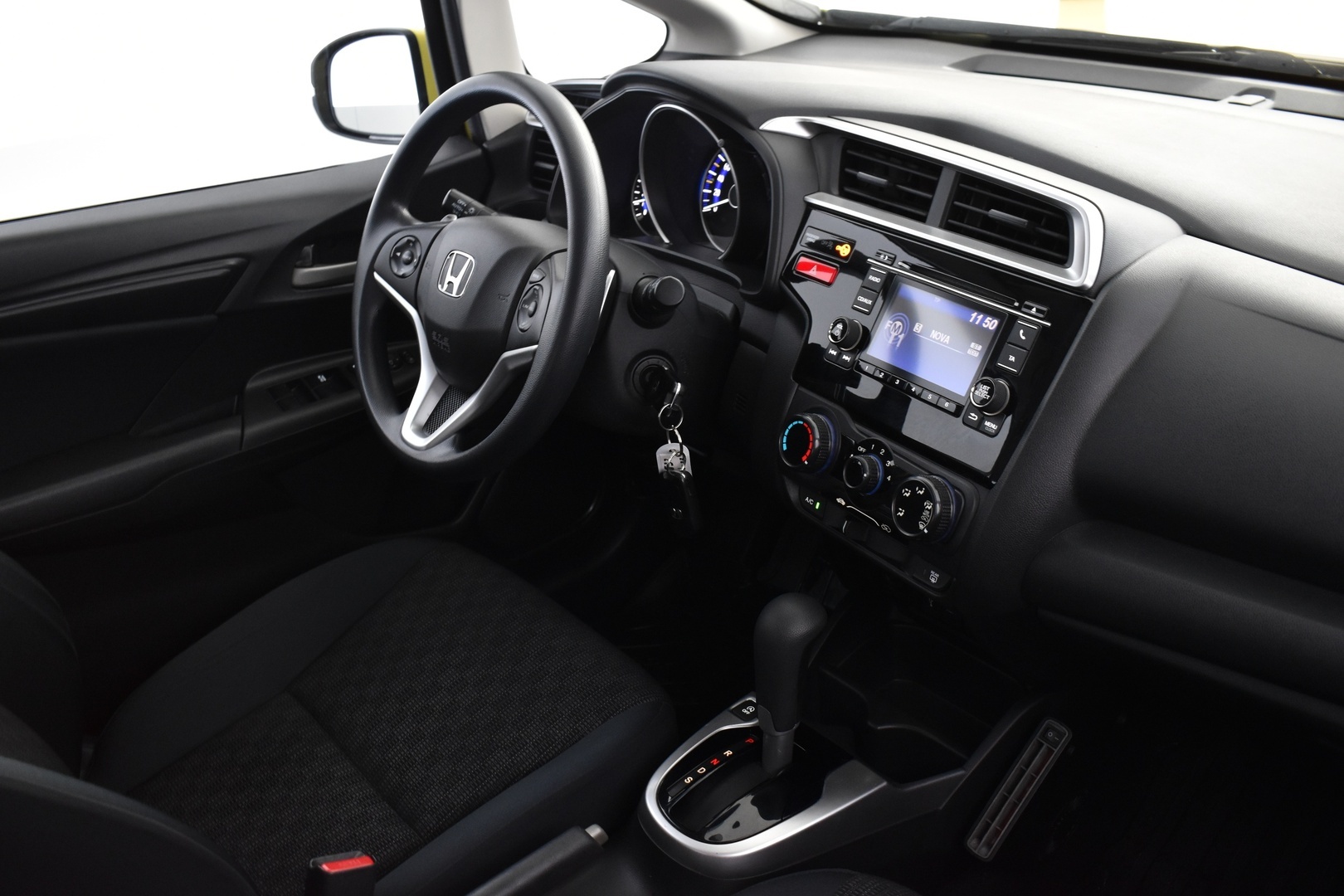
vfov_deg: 38.4
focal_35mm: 34
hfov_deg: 55.1
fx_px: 1288
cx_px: 672
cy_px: 448
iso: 1250
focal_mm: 23
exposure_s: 1/8
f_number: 5.6
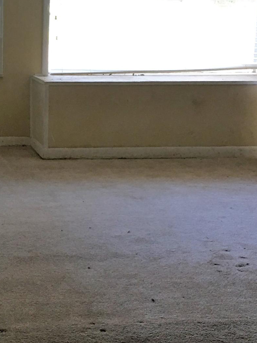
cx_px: 28
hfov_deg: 17.5
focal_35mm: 83
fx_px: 822
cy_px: 154
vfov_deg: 23.5
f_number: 2.2
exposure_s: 1/15
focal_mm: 4.15
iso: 40
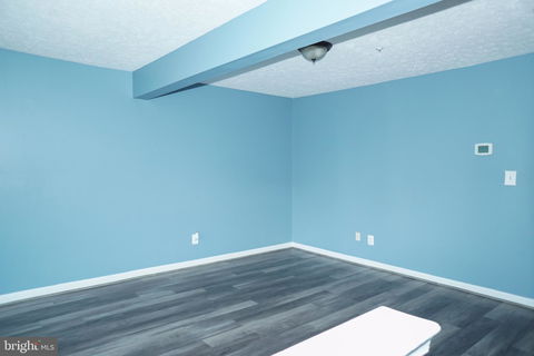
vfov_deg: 53.1
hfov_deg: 73.7
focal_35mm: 24
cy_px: 178
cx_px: 267
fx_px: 356
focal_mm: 16
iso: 400
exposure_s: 1/160
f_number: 2.8
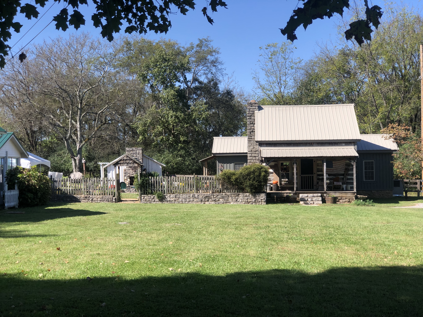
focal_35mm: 57
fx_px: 697
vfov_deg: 25.7
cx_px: 212
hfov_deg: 33.8
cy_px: 158
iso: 20
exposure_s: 1/440
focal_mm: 6.6
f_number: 2.8
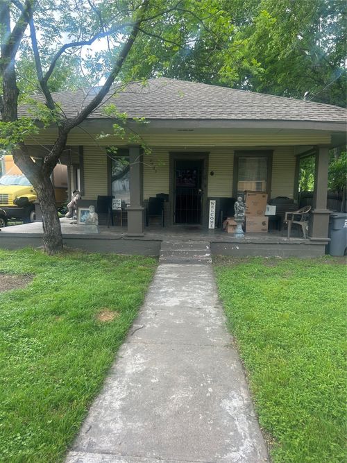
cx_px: 174
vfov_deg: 67.3
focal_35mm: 26
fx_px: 348
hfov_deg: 53.0
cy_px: 232
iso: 50
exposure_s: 1/509
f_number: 1.5
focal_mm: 5.7
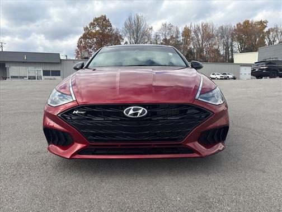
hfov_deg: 67.3
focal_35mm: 26
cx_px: 141
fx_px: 212
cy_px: 106
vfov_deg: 53.1
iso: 50
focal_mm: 5.96
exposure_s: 1/3125
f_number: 1.6
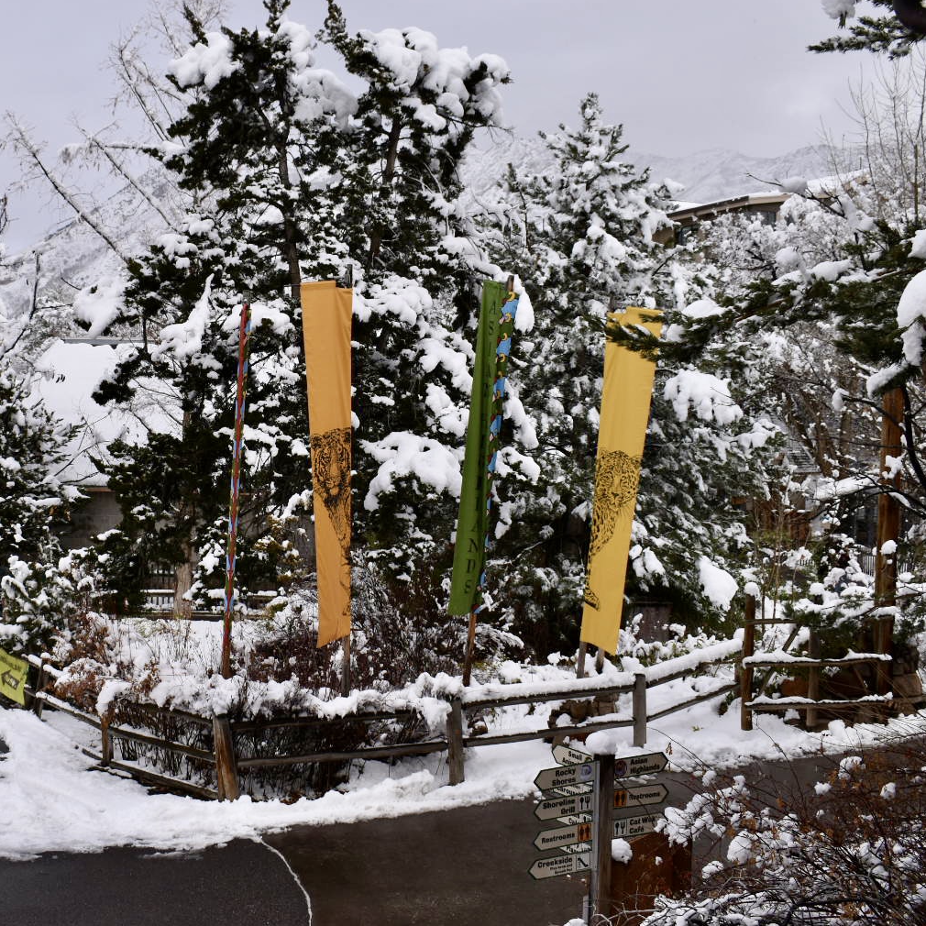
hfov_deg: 37.0
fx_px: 1362
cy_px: 432
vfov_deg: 37.5
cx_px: 286
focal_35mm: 45
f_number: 6.3
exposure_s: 1/250
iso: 200
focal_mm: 22
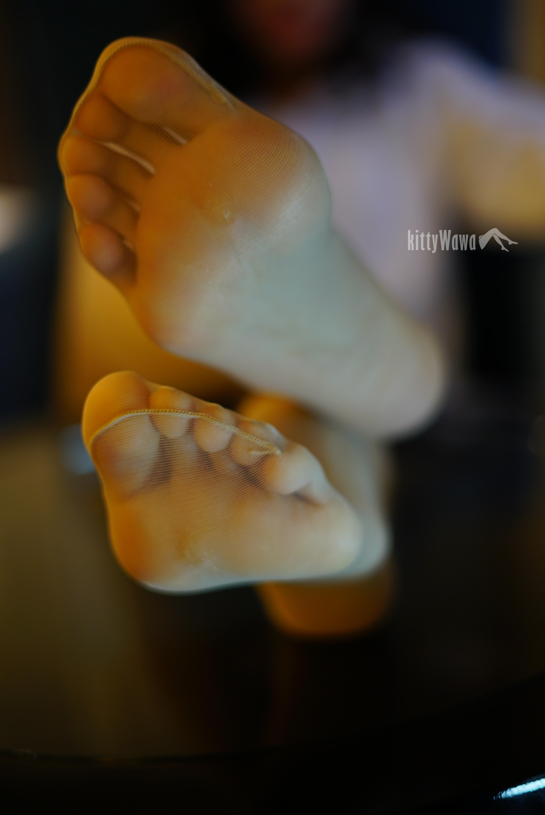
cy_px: 408
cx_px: 272
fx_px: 1134
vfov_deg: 39.6
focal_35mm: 50
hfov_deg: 27.0
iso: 250
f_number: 1.8
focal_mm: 50
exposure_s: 1/60
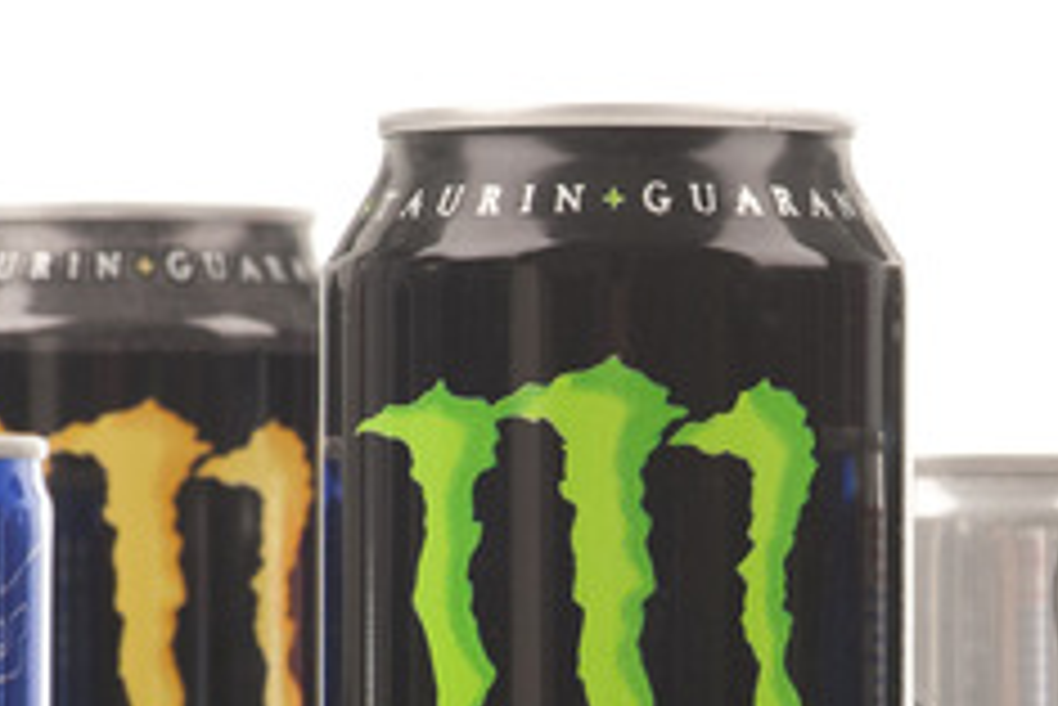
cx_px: 968
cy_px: 735
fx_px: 10233
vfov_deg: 4.0
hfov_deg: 5.9
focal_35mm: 348
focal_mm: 105
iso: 800
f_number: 16
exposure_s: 1/250
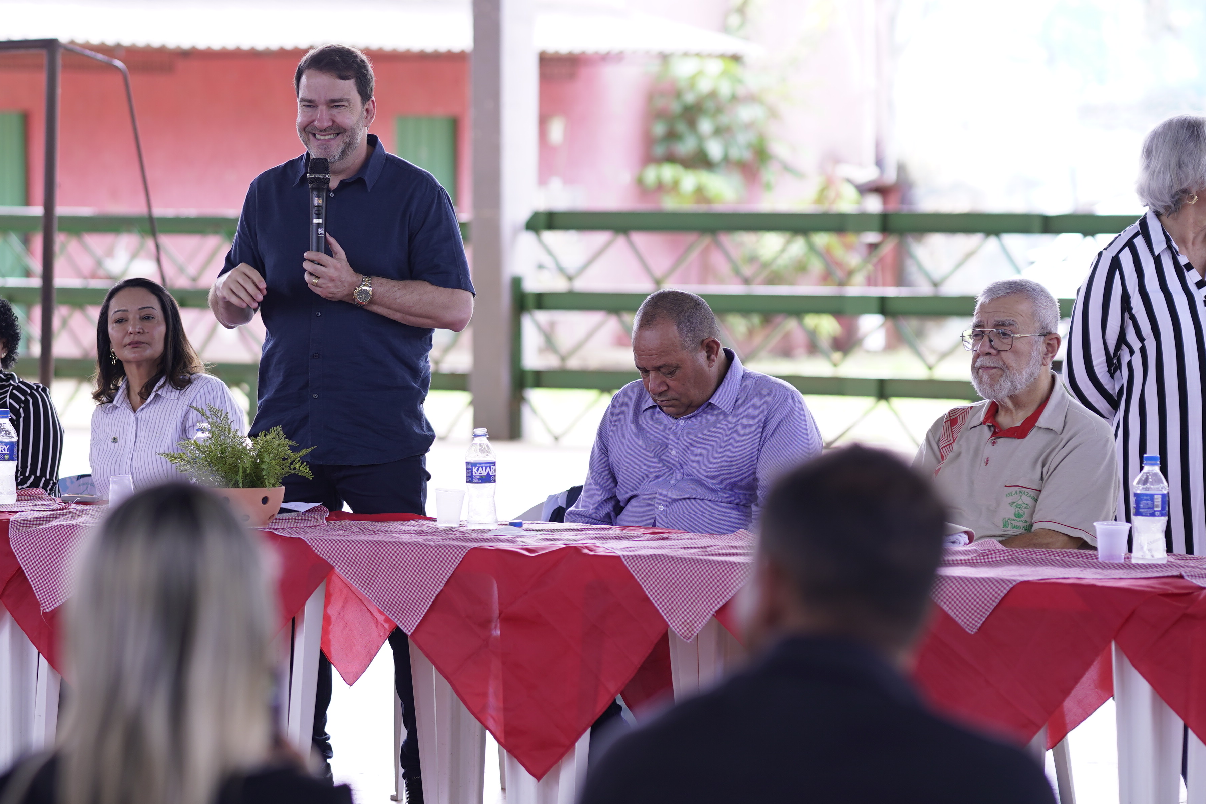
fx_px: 4756
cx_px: 377
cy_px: 529
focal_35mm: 142
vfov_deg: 9.7
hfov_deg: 14.4
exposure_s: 1/160
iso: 125
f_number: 2
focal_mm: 85
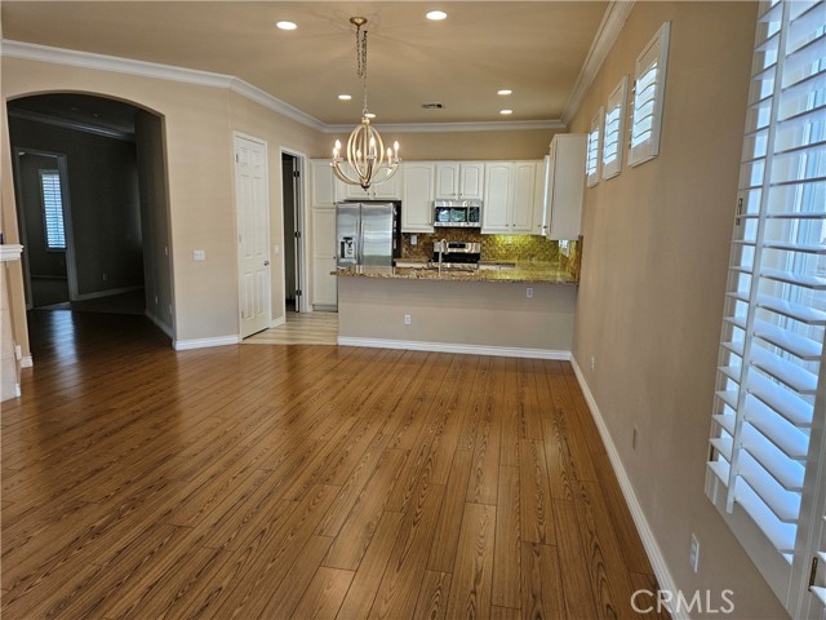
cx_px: 413
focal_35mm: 23
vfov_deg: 58.9
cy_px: 310
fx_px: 549
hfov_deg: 73.9
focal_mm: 5.4
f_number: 1.8
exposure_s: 1/120
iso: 100
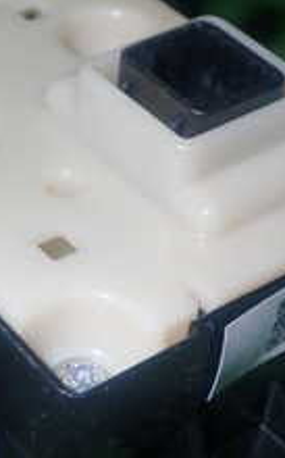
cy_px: 266
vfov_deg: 18.9
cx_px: 50
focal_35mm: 110
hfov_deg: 11.8
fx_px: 1371
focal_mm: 6.83
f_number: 8
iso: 200
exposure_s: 1/40
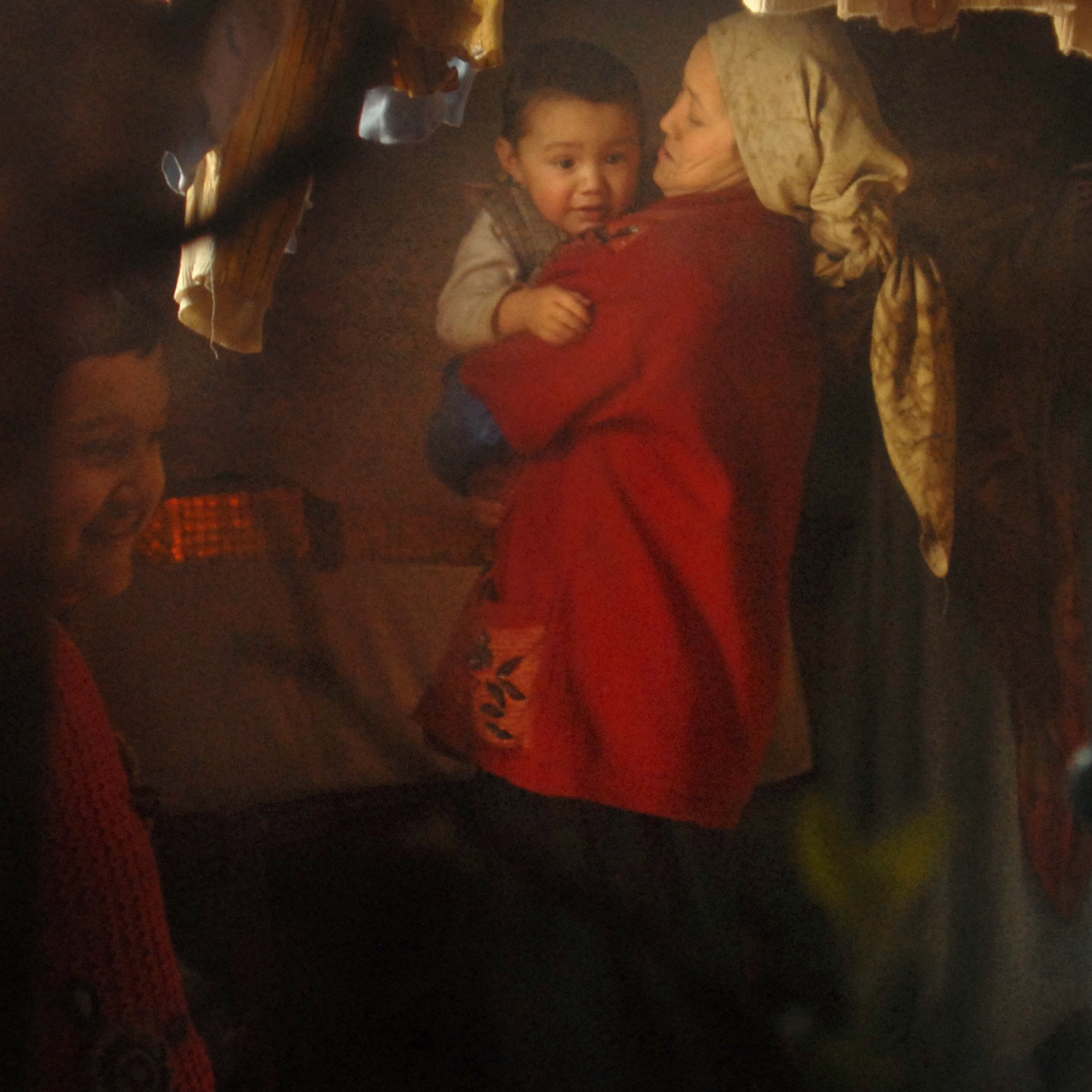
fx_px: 2891
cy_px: 429
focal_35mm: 81
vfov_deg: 21.4
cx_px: 646
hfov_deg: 21.4
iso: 400
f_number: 3.5
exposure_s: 1/40
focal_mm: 24
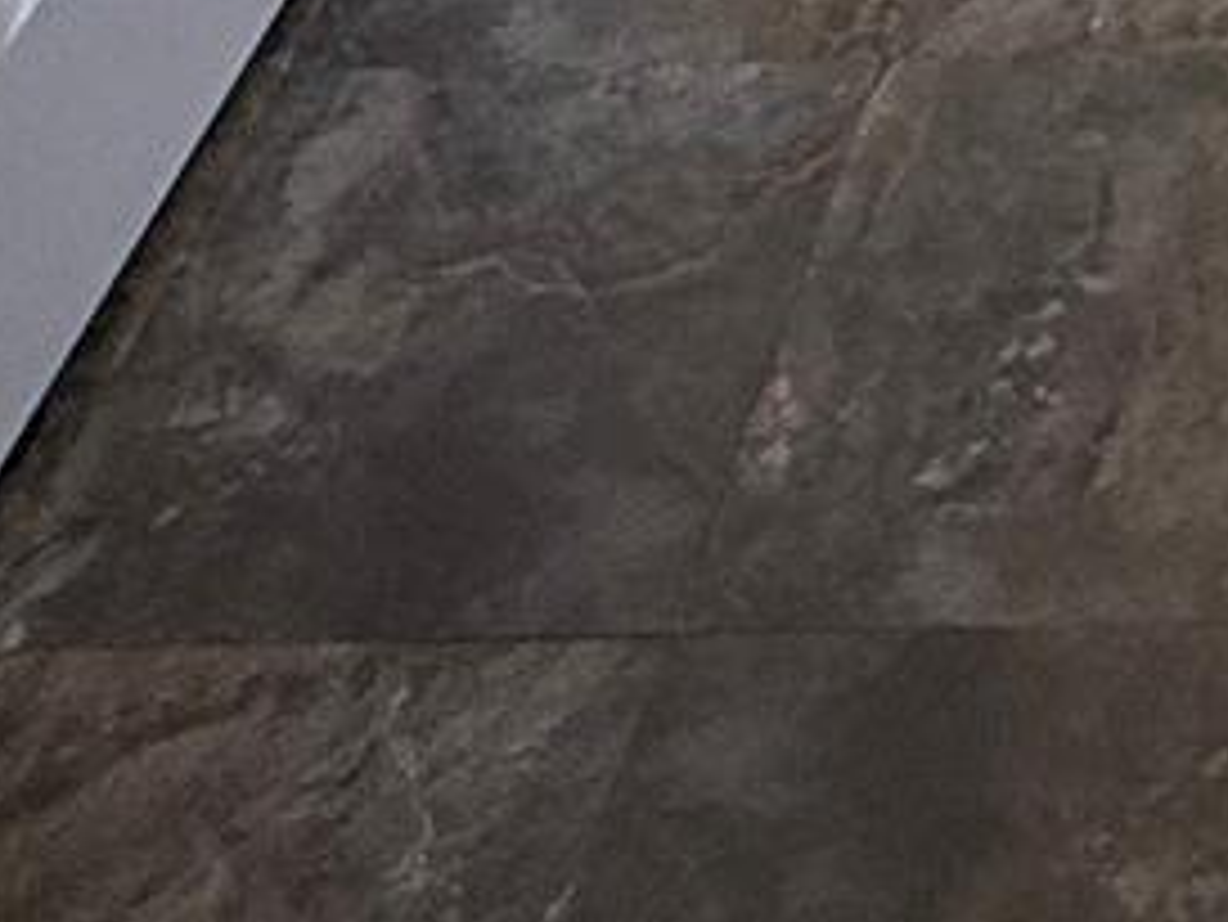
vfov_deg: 9.4
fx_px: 3727
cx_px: 2128
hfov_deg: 16.2
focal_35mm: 105
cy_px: -2204
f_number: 2.2
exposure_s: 1/120
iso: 64
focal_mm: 2.22
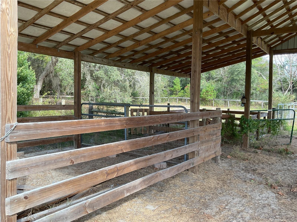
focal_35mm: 29
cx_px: 148
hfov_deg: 61.7
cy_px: 111
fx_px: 249
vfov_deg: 48.2
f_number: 1.8
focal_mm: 3
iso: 16
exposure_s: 1/128
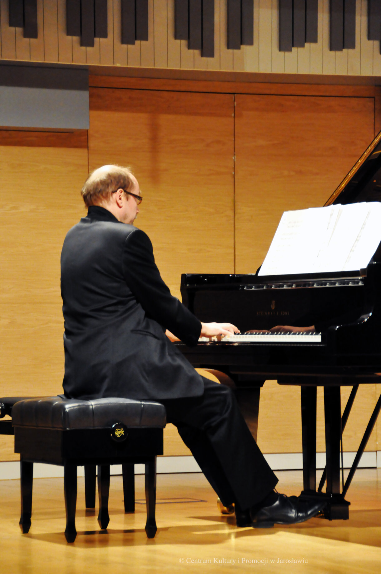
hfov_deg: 8.7
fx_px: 2507
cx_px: 190
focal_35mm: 158
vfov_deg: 13.1
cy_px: 287
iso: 3200
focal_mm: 105
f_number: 5.3
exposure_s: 1/25
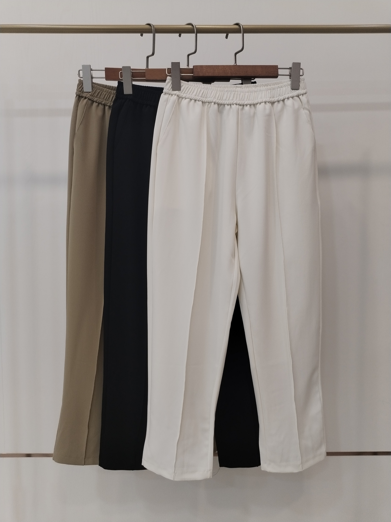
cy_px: 261
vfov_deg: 61.7
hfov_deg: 48.2
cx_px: 196
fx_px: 437
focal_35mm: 29
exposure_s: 1/50
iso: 177
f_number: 1.8
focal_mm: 4.75
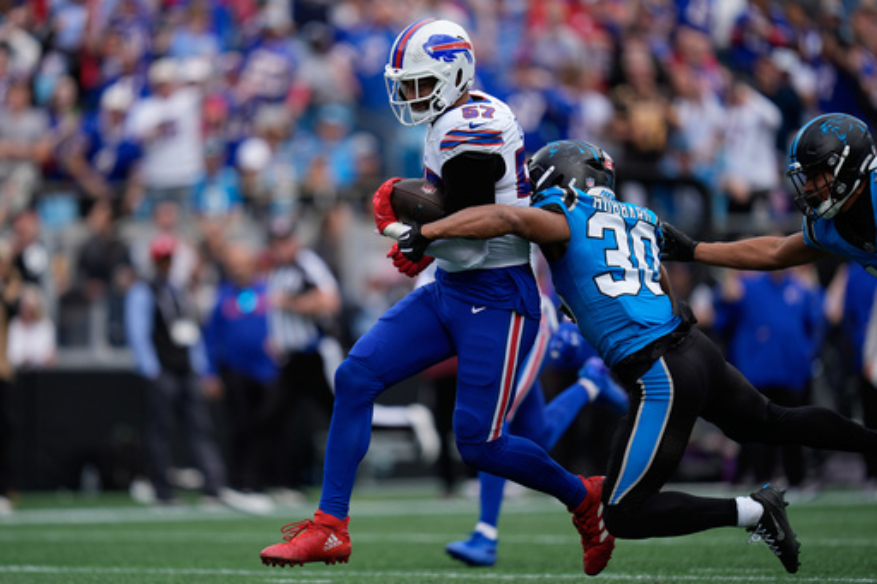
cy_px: 292
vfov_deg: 3.4
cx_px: 438
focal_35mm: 400
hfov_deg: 5.2
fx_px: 9741
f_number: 2.8
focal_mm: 400
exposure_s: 1/2000
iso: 250
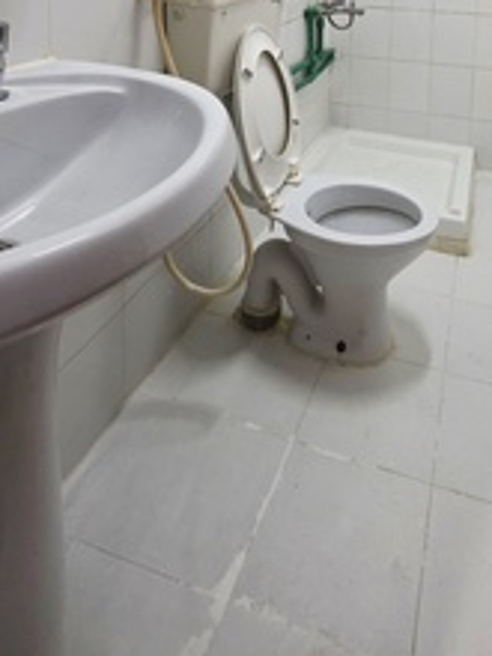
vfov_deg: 50.7
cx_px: 335
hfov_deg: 50.3
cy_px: -19
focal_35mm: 27
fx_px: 512
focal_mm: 2.2
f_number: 1.9
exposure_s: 1/50.3
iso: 250
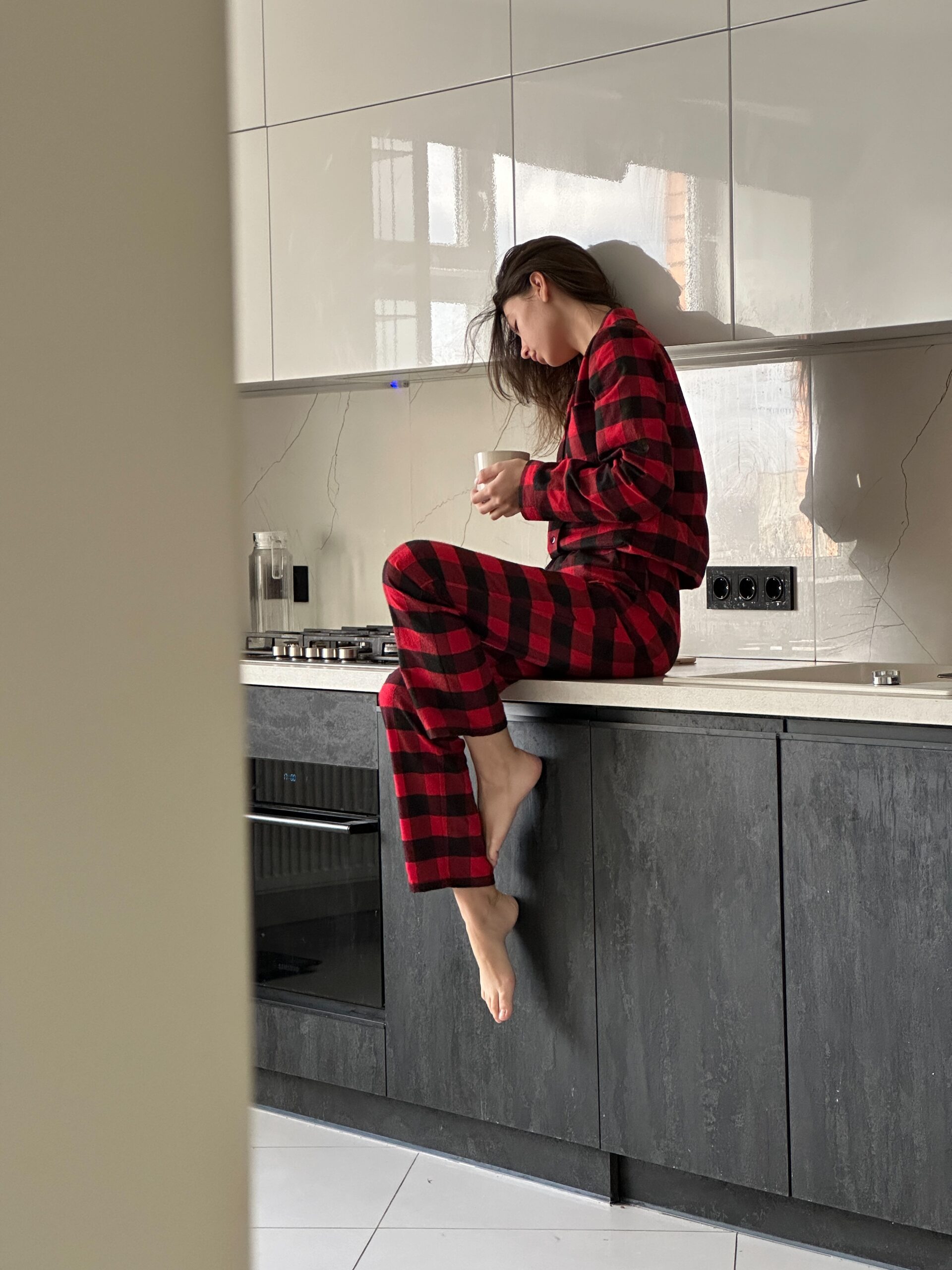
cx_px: 476
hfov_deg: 19.1
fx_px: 2824
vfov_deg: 25.3
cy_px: 635
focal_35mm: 77
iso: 400
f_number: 2.8
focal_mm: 9
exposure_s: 1/99
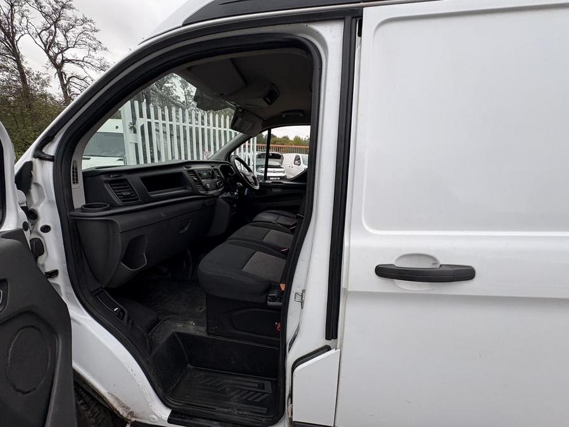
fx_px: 230
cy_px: 214
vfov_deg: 85.7
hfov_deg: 102.1
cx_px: 284
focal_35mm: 14
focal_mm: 2.22
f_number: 2.2
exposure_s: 1/241
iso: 40
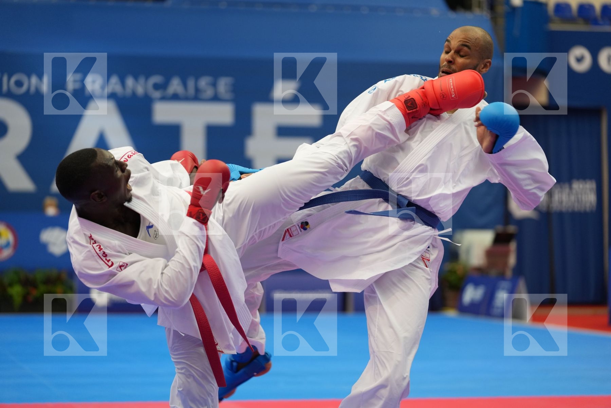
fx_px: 1918
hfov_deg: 18.1
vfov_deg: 12.1
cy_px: 204
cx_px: 306
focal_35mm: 113
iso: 1250
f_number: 2.8
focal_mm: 113
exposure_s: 1/1000
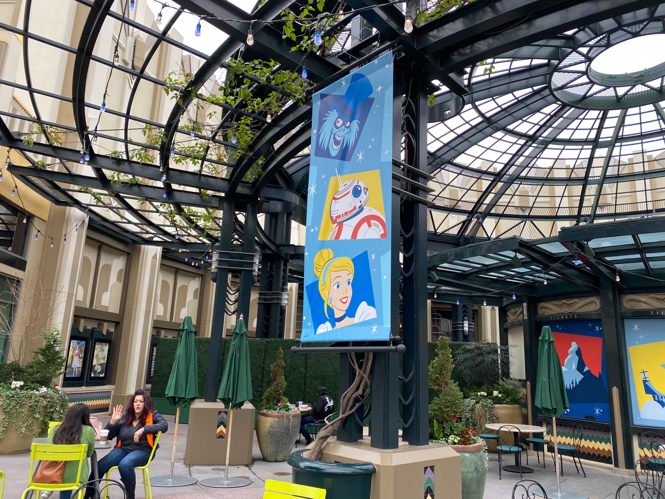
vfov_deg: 53.1
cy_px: 250
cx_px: 332
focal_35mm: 26
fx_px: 499
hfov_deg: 67.3
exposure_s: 1/124
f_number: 1.8
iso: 32
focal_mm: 4.25
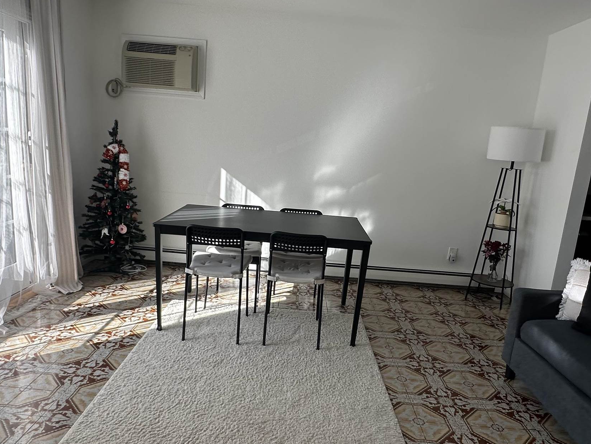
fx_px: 444
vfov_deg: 53.1
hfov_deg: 67.3
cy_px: 231
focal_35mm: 26
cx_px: 298
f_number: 2.2
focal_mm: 2.22
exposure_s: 1/176
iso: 40
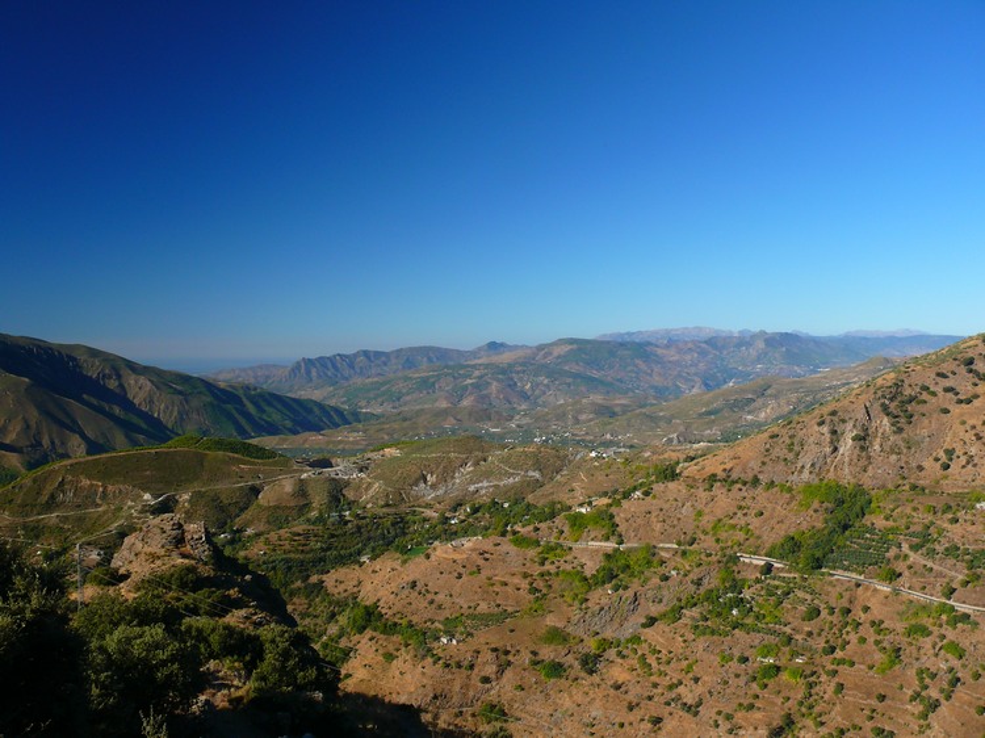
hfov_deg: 52.6
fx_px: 996
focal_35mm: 35
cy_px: 369
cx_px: 492
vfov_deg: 40.7
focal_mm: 7.4
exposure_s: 1/200
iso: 100
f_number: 4.5
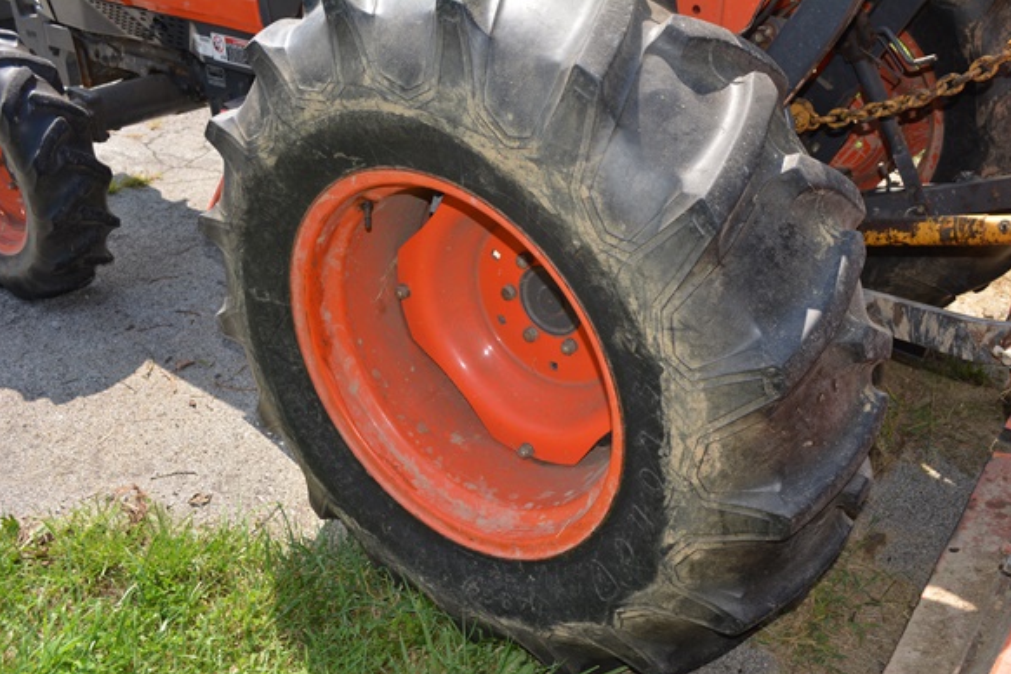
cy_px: 346
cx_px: 516
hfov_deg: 55.8
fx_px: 955
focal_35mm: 34
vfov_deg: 38.9
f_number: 5.6
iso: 100
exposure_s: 1/200
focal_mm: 22
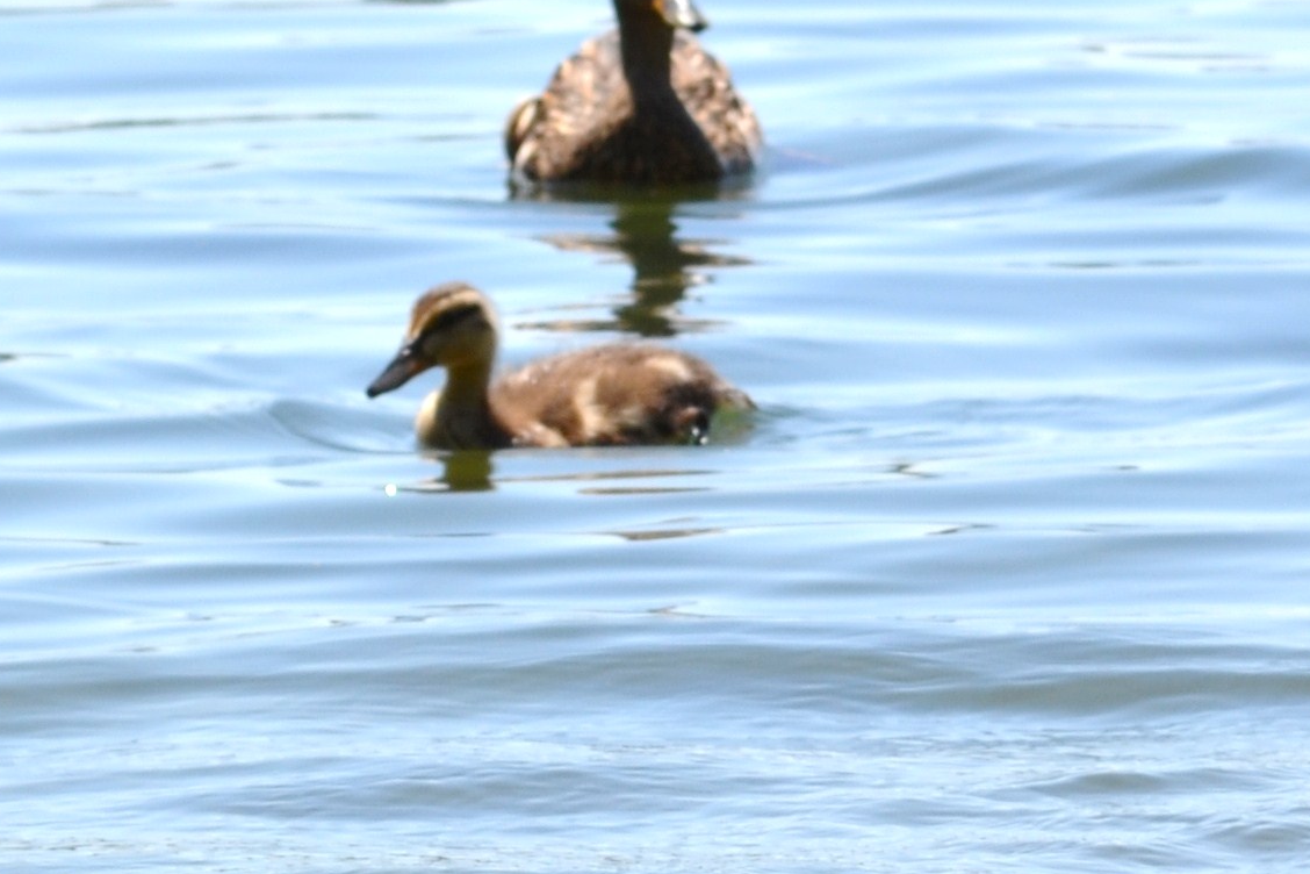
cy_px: 321
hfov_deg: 6.1
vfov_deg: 4.1
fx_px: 12264
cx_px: 1413
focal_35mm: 337
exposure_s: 1/250
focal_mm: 55
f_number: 8
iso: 100
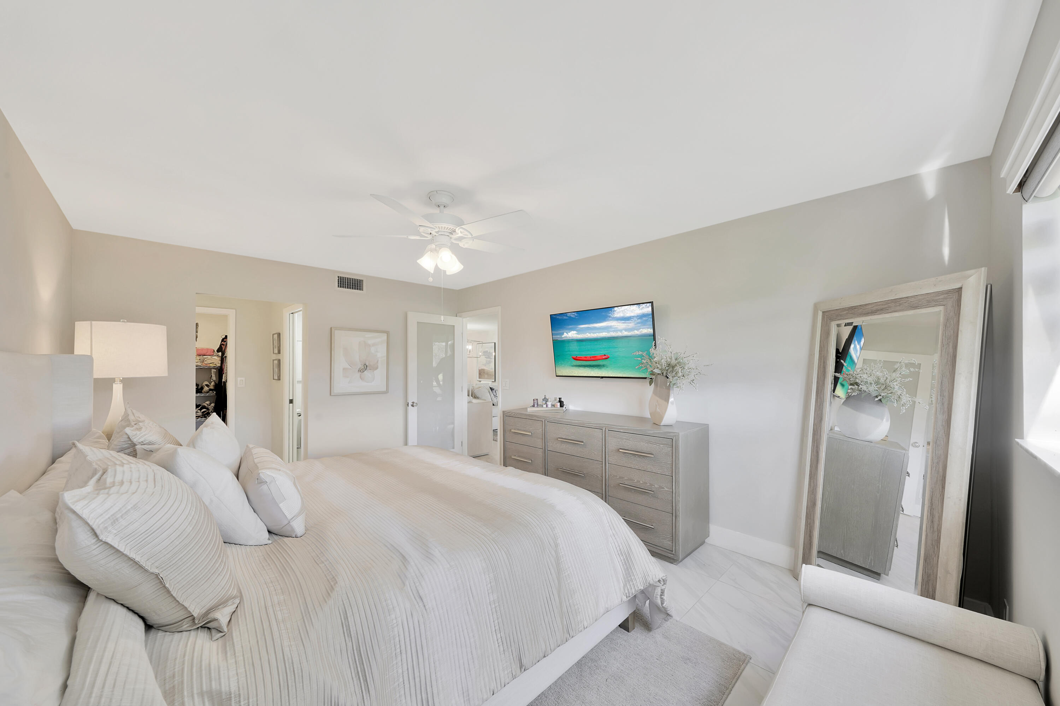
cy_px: 353
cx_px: 530
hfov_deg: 112.6
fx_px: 353
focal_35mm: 12
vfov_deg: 90.0
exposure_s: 1/8
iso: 100
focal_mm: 12
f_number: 13
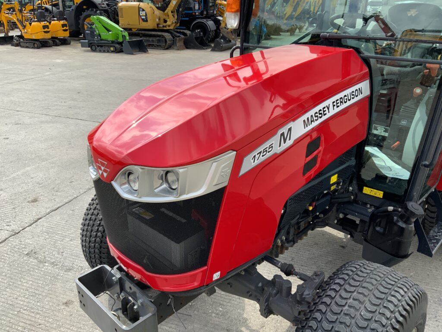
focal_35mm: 29
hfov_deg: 61.7
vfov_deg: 48.2
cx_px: 221
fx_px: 370
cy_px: 166
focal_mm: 3
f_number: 1.8
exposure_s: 1/962
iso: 16
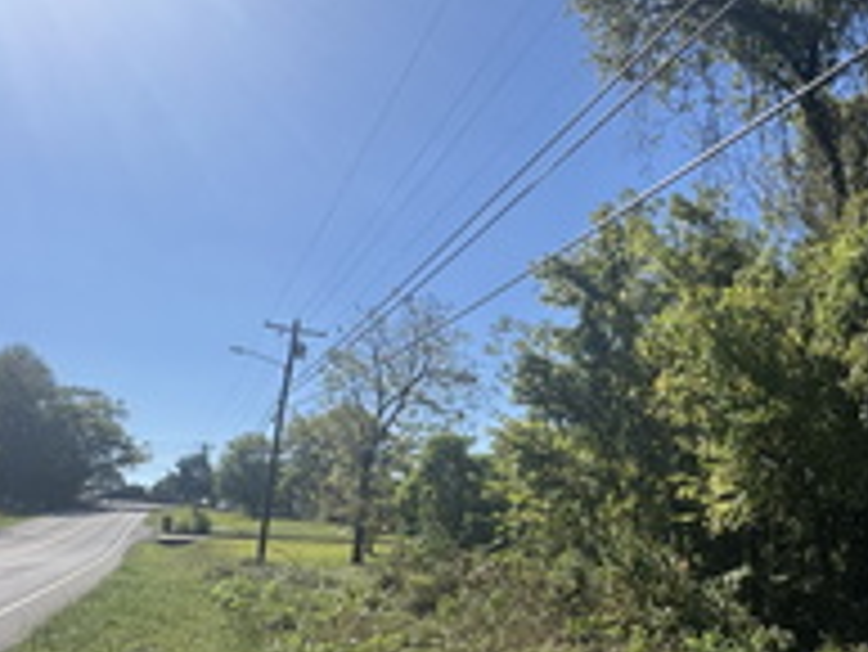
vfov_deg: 46.5
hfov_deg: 55.7
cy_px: 490
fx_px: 728
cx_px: 733
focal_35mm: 29
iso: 50
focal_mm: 2.22
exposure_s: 1/1178
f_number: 2.2
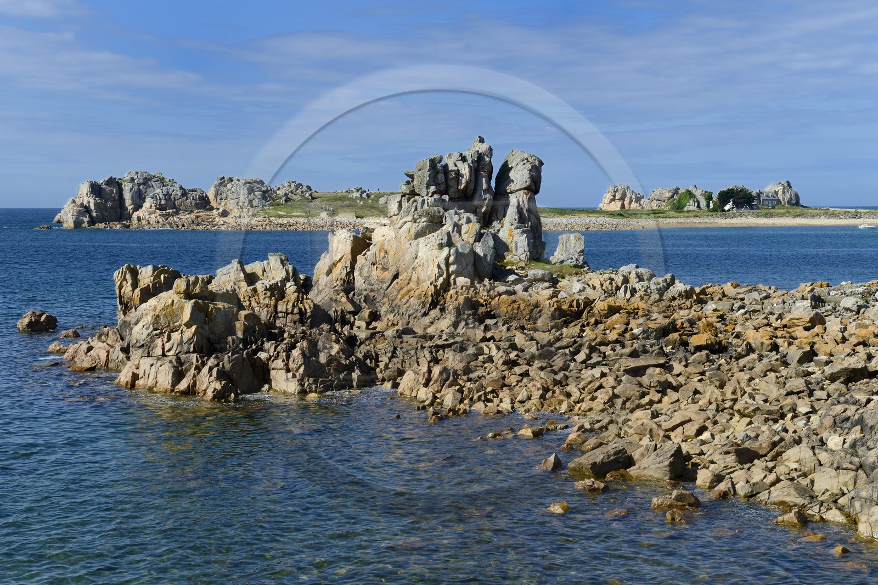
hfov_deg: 32.4
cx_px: 439
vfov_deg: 21.9
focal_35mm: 62
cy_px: 292
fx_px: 1512
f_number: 13
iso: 200
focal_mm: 62
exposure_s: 1/250
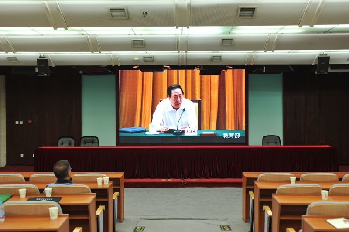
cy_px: 116
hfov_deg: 39.6
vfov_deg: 26.9
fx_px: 484
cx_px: 174
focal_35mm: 50
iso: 640
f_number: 4
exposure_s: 1/50
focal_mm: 50
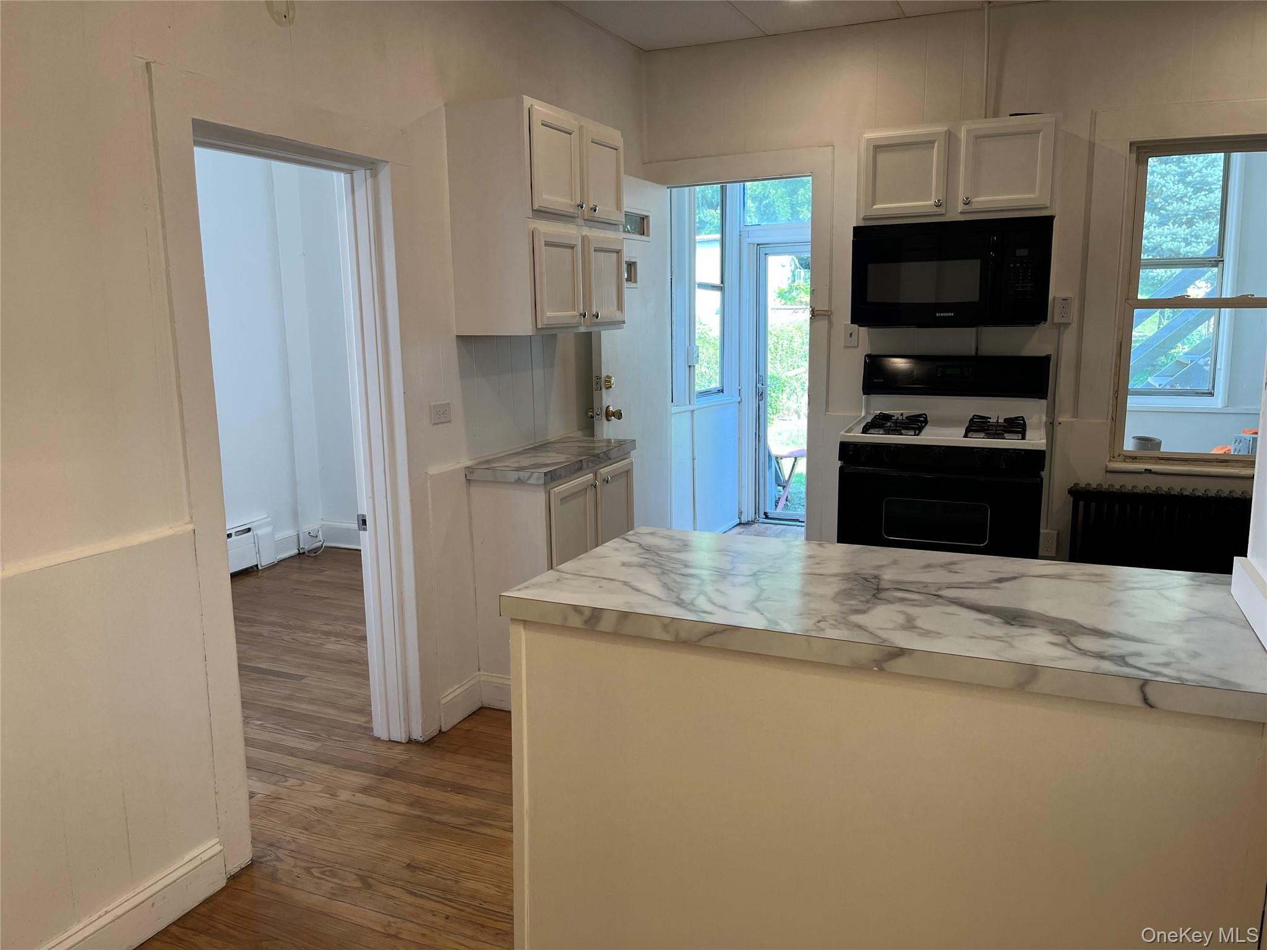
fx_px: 952
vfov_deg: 53.1
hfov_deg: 67.3
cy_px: 475
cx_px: 634
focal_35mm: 26
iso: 64
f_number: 1.6
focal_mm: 5.1
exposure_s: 1/120
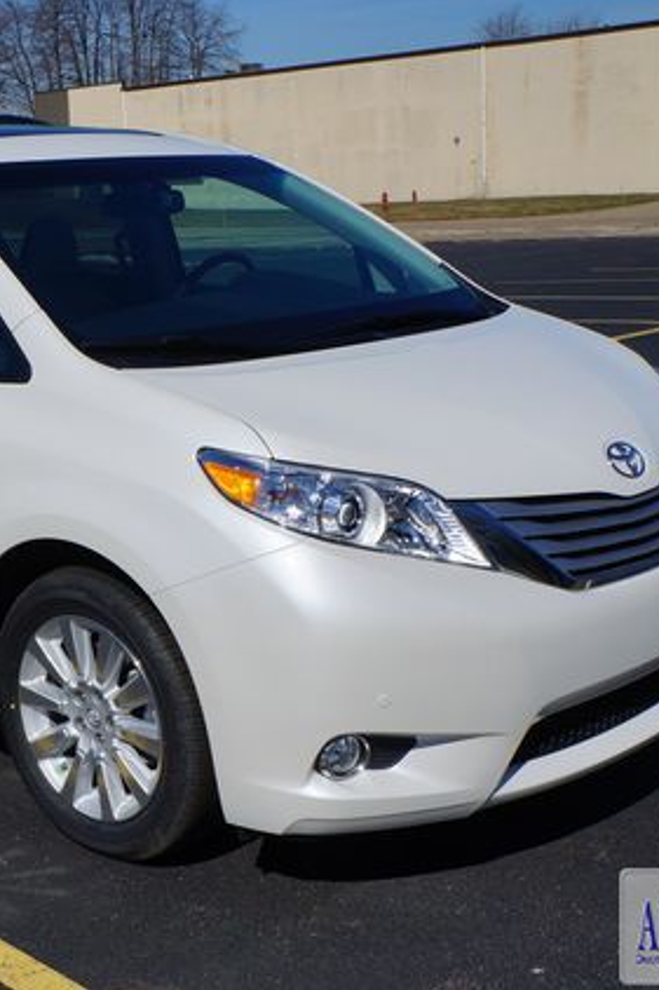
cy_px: 495
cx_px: 110
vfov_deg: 39.6
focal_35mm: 50
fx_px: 1374
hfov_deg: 26.4
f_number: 13
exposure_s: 1/640
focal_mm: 22
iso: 200
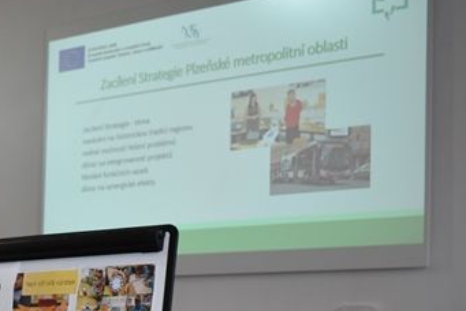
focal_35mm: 104
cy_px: 340
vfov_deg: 13.0
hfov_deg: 17.8
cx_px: -212
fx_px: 1341
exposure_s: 1/60
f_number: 3.8
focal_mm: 23
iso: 125
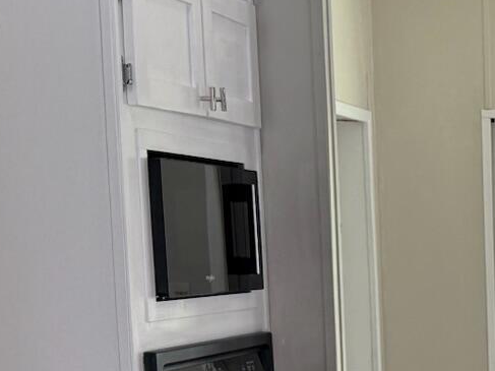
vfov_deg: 14.4
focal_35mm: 101
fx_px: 1444
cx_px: 717
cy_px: 380
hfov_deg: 17.7
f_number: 1.78
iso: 125
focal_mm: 6.76
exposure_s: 1/158
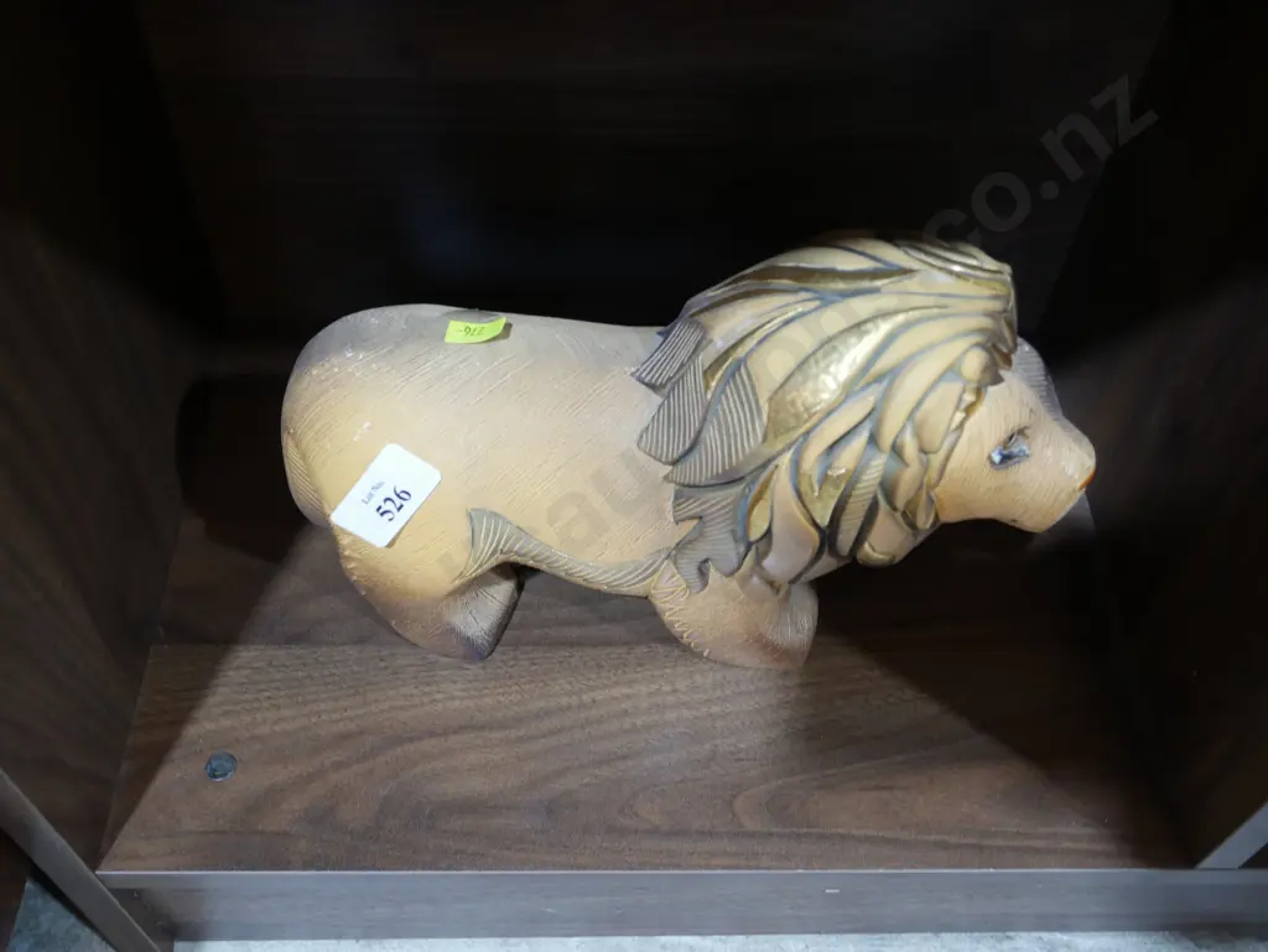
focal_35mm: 34
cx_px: 634
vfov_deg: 41.8
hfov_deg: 53.9
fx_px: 1246
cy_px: 476
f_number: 4
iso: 640
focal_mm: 17
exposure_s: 1/60
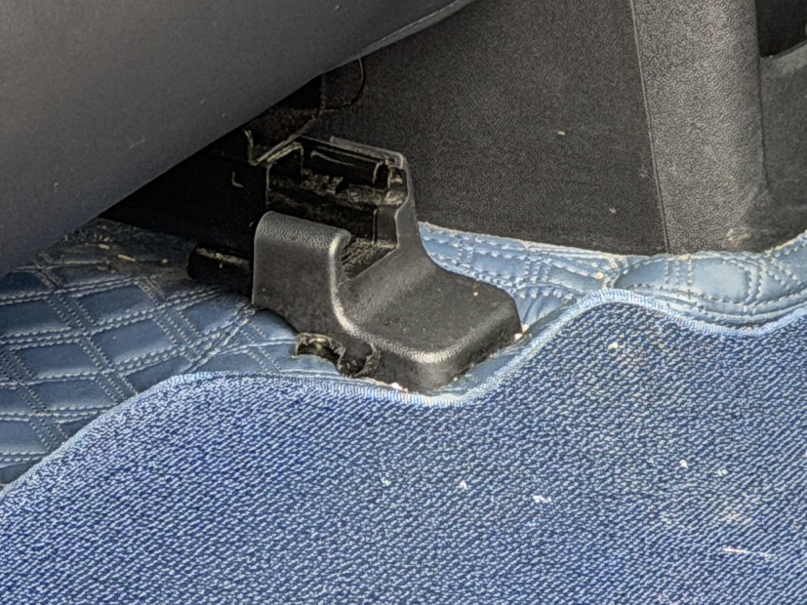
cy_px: -518
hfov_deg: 8.3
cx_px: 1270
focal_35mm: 234
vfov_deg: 6.2
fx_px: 5454
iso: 200
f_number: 1.78
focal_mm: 6.76
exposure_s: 1/88
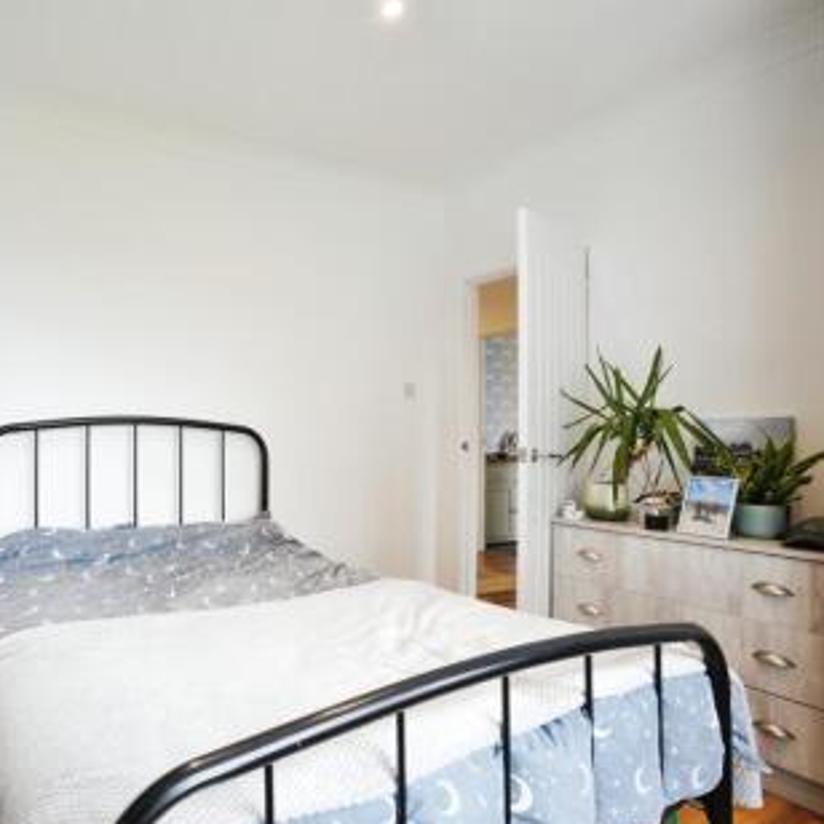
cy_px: 421
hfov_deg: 68.3
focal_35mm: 21
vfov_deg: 72.1
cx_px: 225
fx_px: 566
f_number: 9
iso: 2000
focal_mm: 16
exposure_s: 1/80
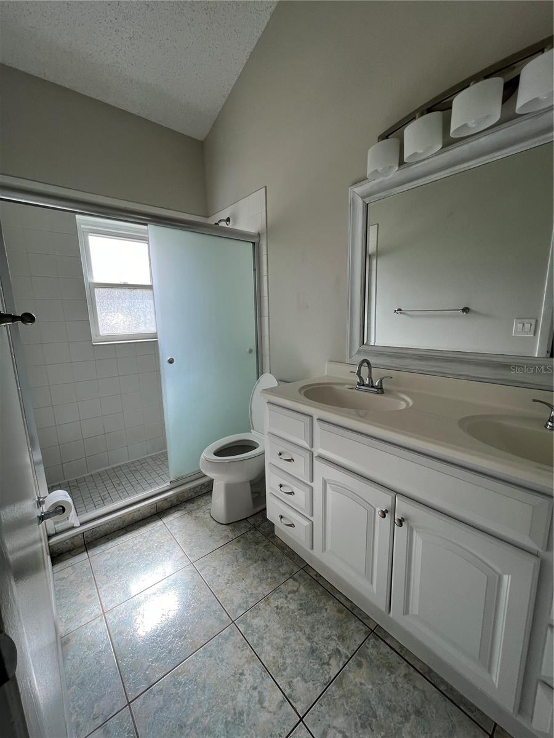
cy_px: 369
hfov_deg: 89.9
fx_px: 277
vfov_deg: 106.2
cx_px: 277
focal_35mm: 13
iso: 32
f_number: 1.8
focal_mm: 1.57
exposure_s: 1/106
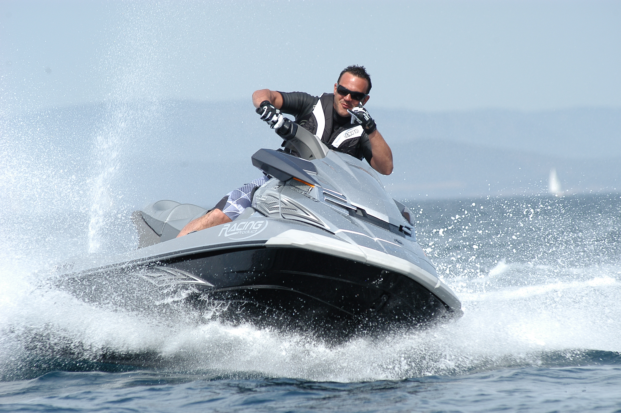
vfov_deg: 4.6
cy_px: 206
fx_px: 5170
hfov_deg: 6.9
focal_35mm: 300
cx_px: 310
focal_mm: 200
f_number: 5.6
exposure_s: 1/1000
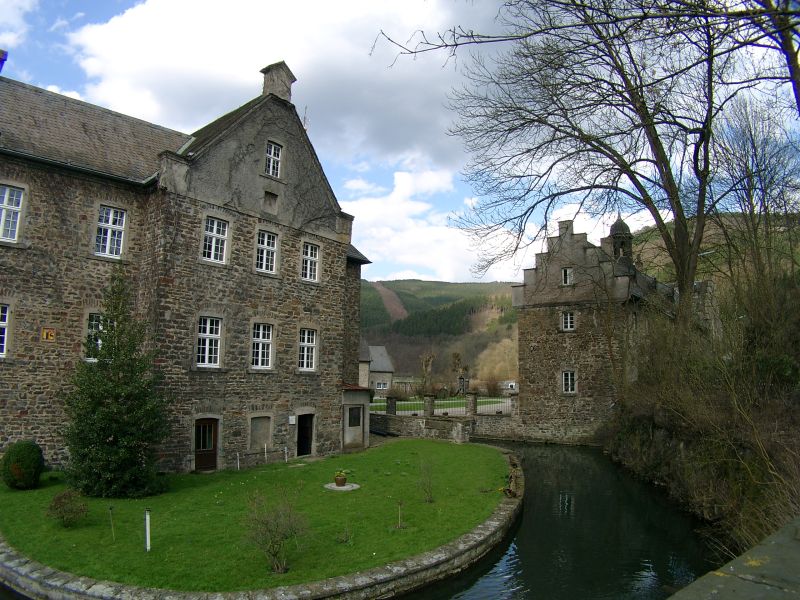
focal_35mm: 34
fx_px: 786
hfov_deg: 54.0
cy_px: 300
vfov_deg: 41.8
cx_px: 400
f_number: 4
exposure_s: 1/380
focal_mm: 7.13
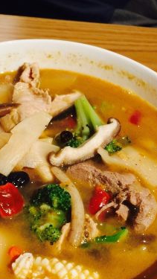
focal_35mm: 59
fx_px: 437
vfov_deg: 35.3
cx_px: 76
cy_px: 171
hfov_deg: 20.4
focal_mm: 4.15
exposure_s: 1/17
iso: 64
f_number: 2.2
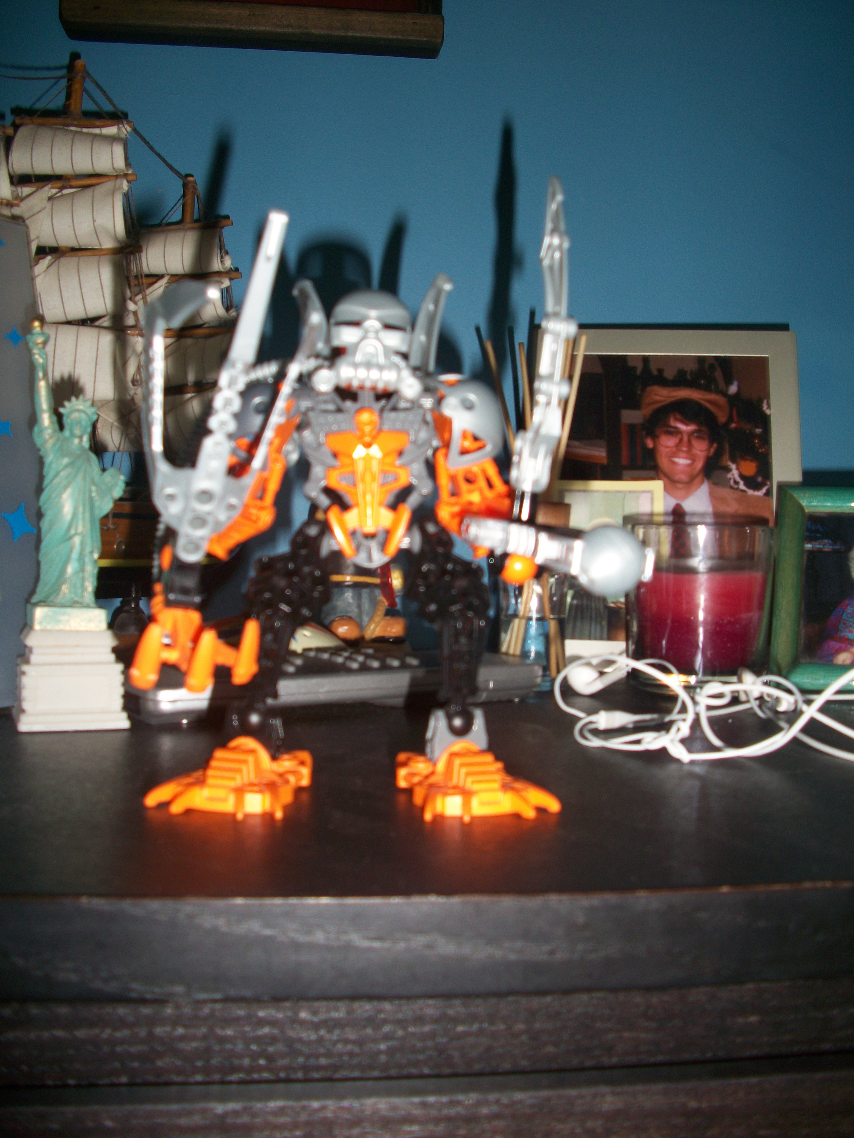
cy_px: 569
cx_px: 427
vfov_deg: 52.6
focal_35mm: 35
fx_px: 1151
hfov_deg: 40.7
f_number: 3.1
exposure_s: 1/30
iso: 80
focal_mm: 6.3
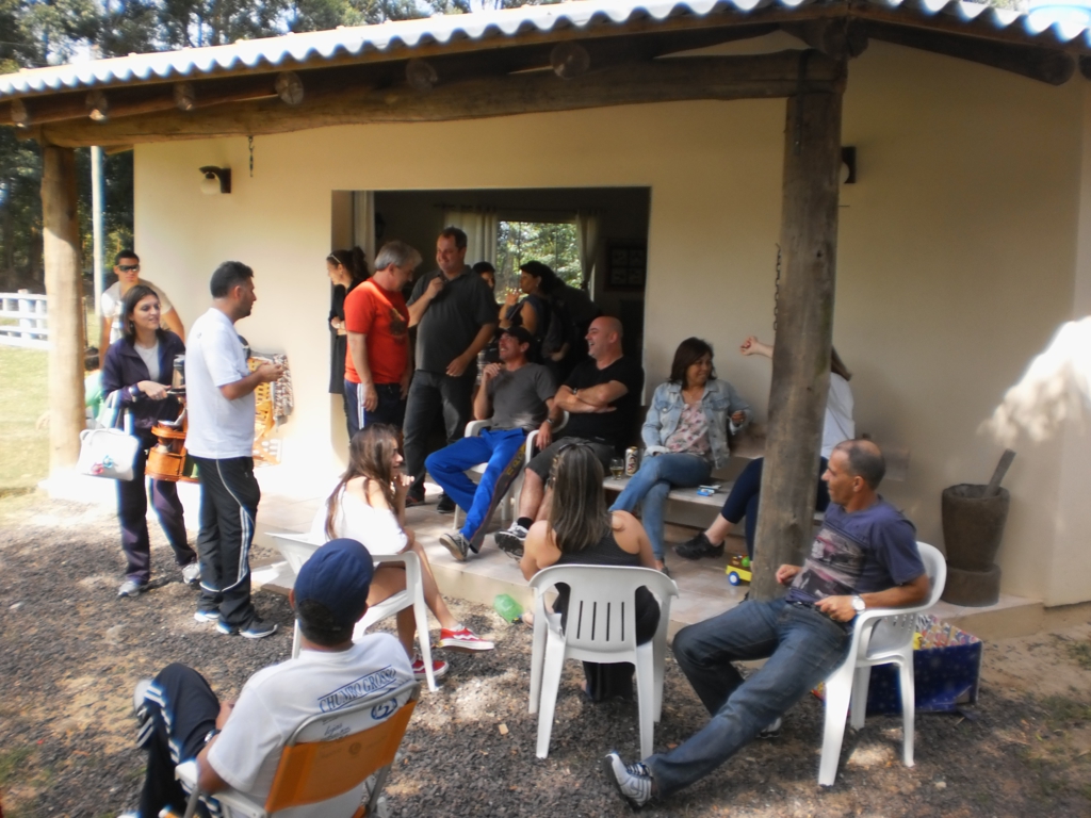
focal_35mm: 36
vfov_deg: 39.7
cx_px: 546
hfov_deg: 51.4
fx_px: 1135
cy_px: 409
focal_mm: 6.3
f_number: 3.1
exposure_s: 1/250
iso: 100
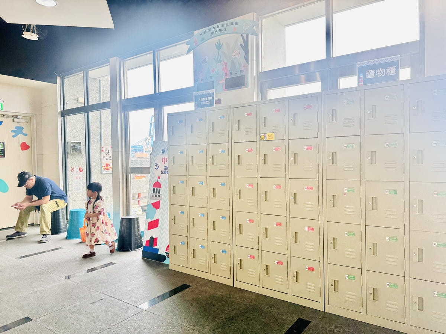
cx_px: 223
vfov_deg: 56.8
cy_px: 167
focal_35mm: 24
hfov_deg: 71.6
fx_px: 309
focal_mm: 6.76
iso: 80
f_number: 1.78
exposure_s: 1/170
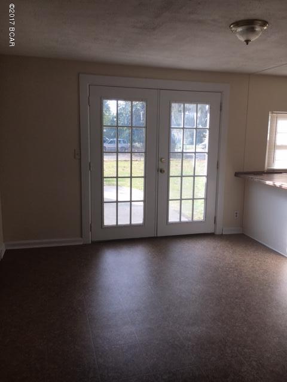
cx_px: 144
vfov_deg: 61.7
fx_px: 321
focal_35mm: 29
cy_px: 191
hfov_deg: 48.2
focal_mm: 4.15
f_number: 2.2
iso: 25
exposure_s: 1/191
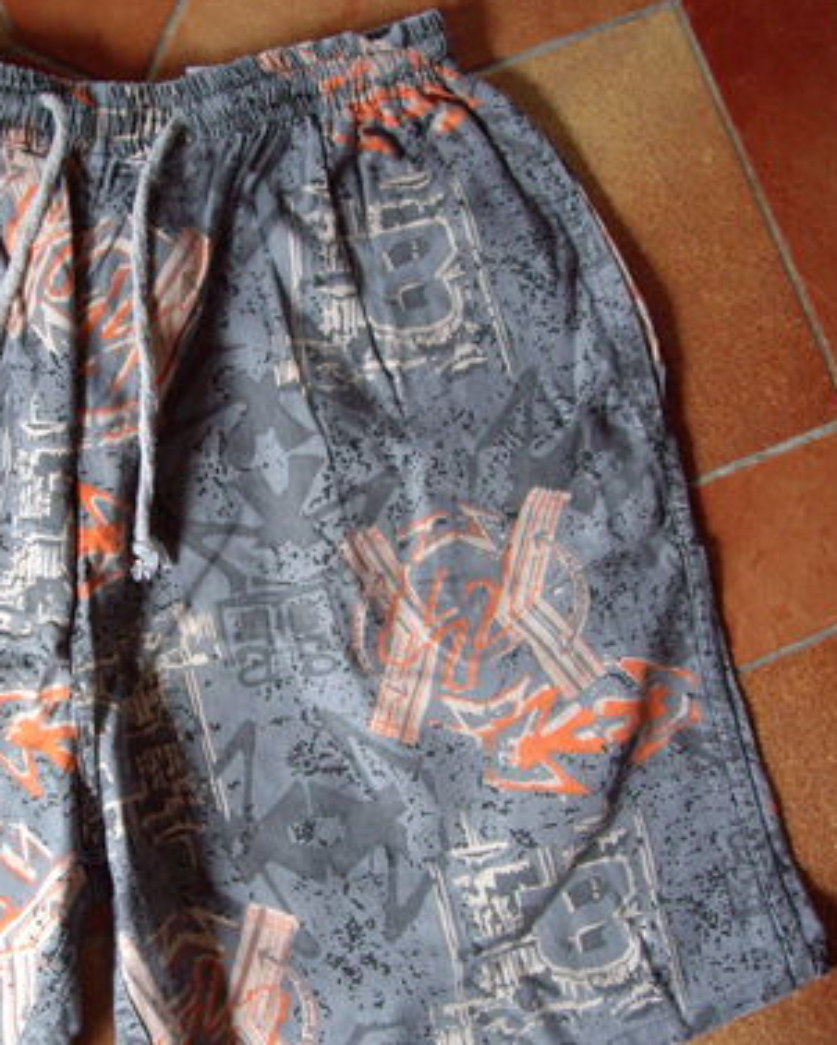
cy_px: 585
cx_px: 147
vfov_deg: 31.9
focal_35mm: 59
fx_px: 1825
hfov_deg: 25.3
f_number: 2.7
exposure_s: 1/30
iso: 200
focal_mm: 6.2
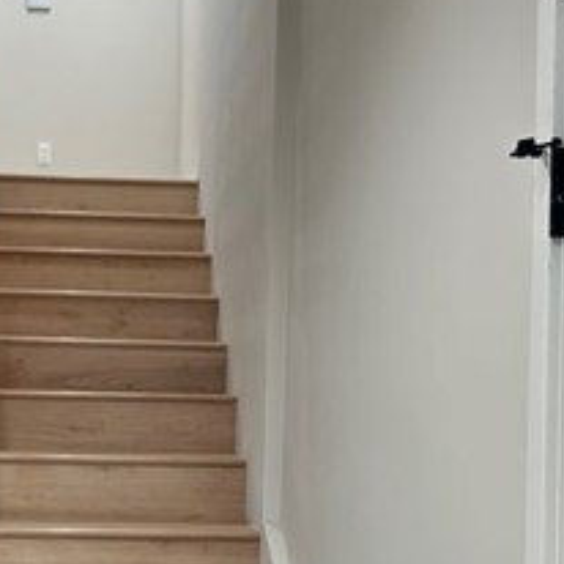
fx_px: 1217
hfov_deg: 25.8
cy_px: 400
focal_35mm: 66
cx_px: 145
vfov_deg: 25.9
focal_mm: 6.86
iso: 500
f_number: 1.78
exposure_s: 1/60
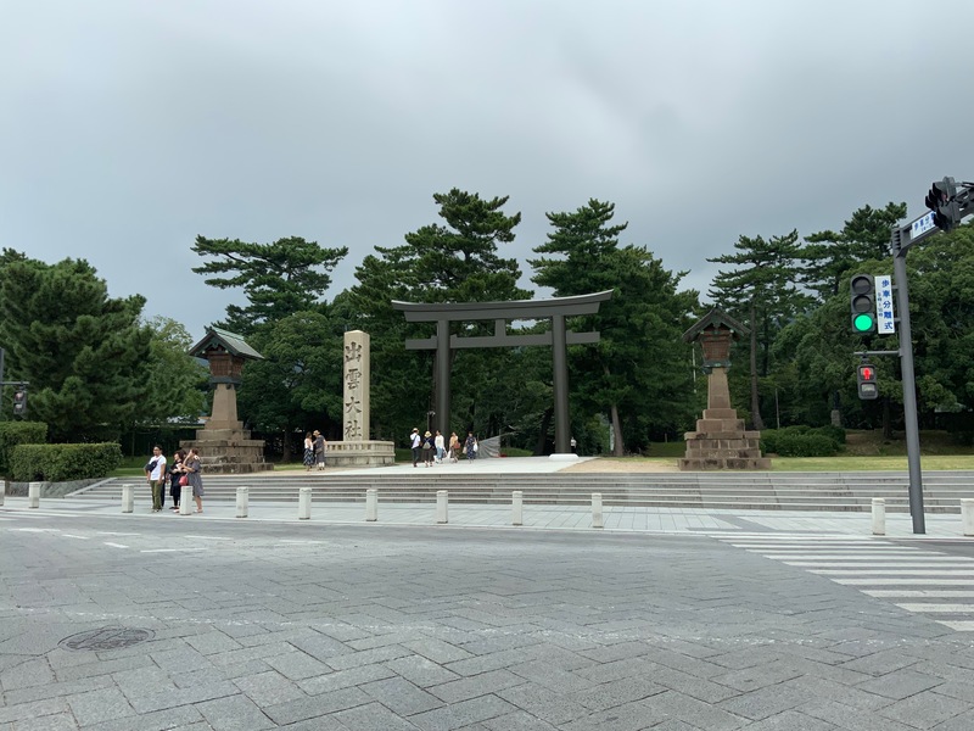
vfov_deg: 48.2
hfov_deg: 61.7
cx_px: 487
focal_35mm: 29
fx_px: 816
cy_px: 366
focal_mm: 3
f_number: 1.8
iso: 16
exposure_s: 1/1342
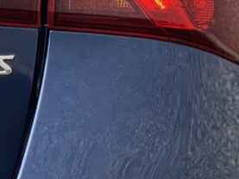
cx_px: 76
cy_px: -45
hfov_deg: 8.9
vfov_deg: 6.6
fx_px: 1533
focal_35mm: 222
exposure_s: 1/121
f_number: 2.8
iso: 125
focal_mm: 9
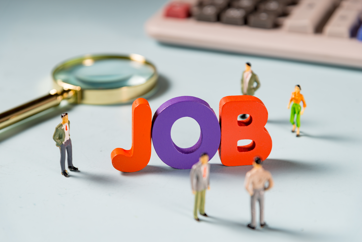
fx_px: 1207
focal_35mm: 120
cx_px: 181
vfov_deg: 11.4
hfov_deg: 17.1
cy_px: 121
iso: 100
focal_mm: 120
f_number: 5.6
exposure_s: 1/320
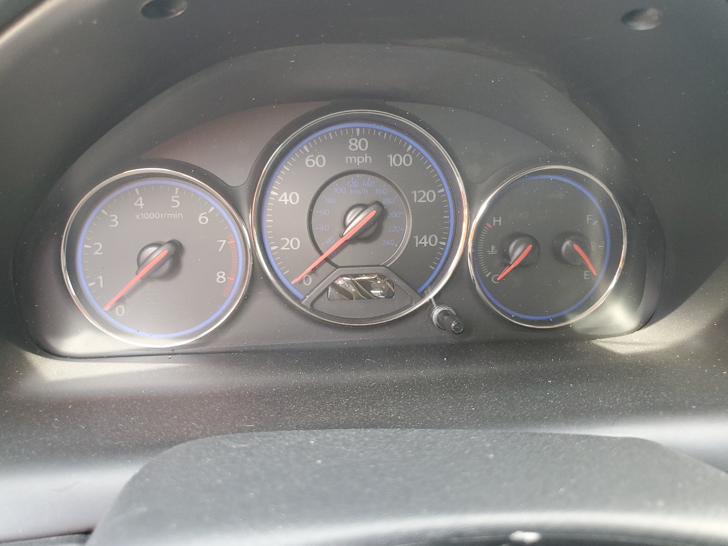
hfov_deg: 65.3
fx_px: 568
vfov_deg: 51.4
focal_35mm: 27
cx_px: 360
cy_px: 276
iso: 126
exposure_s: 1/60.2
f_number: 1.5
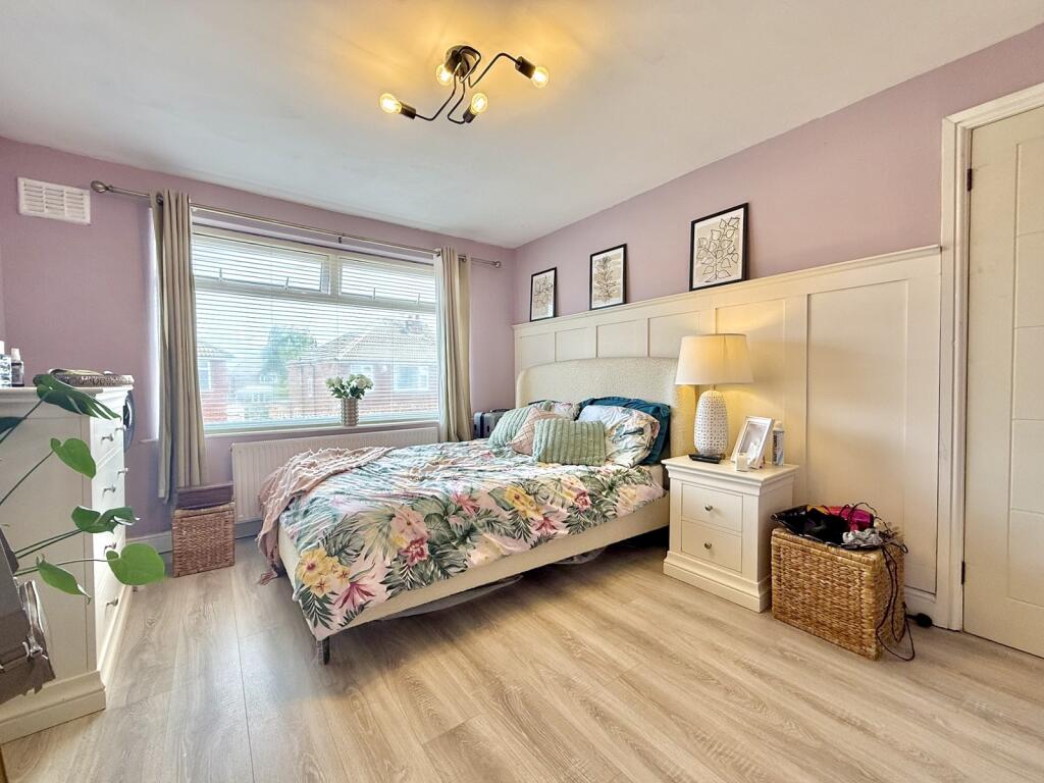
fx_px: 422
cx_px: 522
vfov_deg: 85.7
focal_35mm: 14
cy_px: 392
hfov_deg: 102.1
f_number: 2.2
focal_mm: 2.22
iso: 64
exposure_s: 1/212
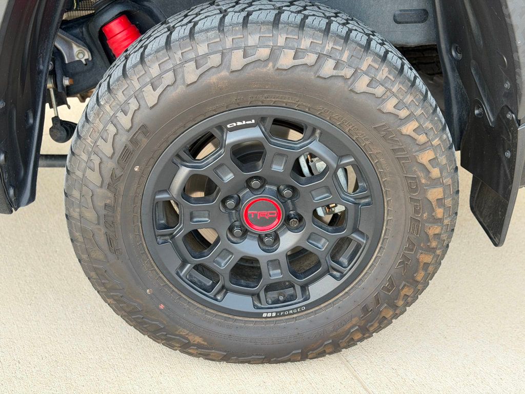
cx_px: 262
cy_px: 197
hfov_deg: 39.7
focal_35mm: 48
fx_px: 728
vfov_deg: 30.3
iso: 80
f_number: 1.78
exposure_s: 1/165
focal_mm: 6.76
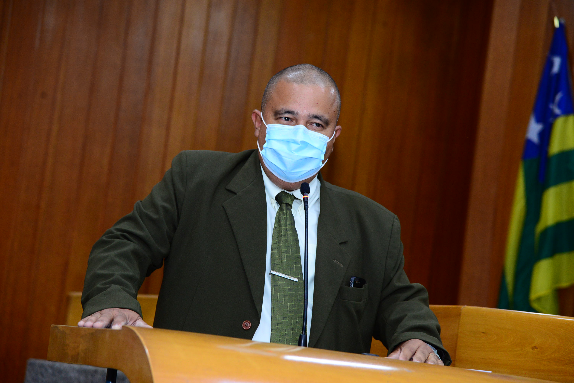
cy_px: 192
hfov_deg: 17.1
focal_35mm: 120
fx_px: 1914
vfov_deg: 11.4
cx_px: 287
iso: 1600
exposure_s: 1/60
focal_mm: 120
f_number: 5
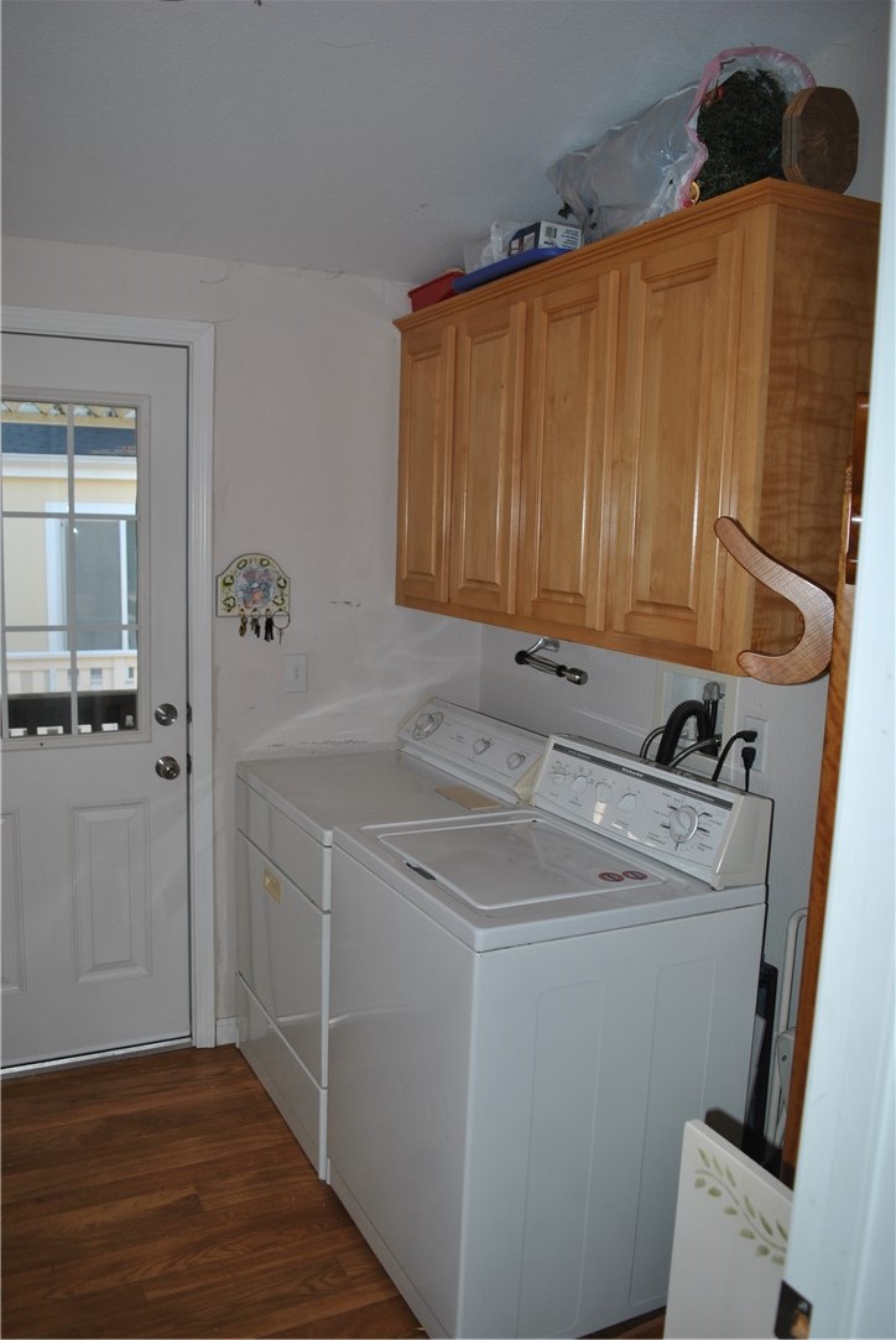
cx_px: 448
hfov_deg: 48.0
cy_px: 670
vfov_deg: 67.3
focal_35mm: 27
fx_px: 1006
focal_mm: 18
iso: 100
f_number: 4
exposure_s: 1/125
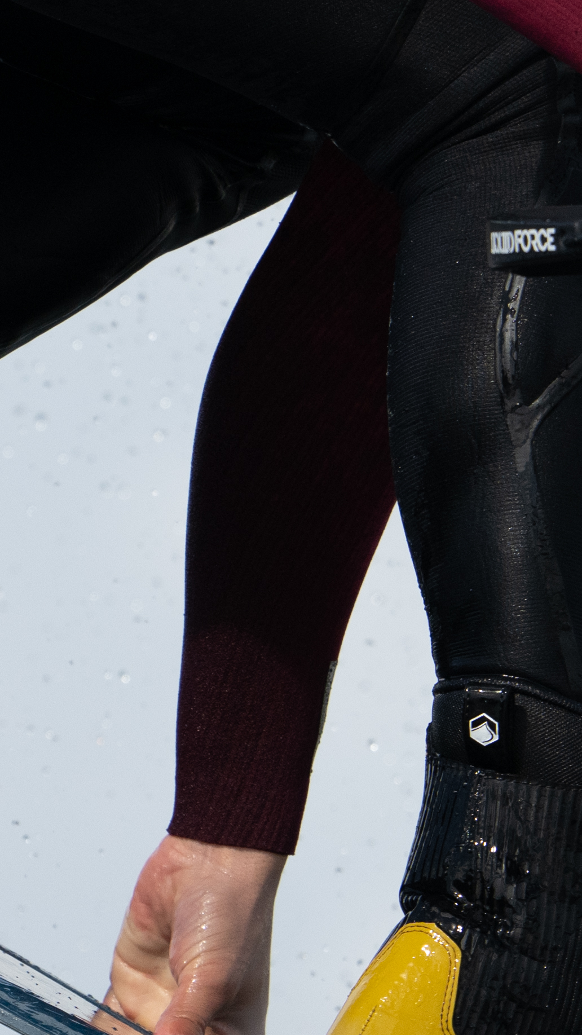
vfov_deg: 1.1
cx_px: -36
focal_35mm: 1885
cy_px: 141
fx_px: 51723
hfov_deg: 0.6
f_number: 5.6
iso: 320
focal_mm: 400
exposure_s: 1/2500
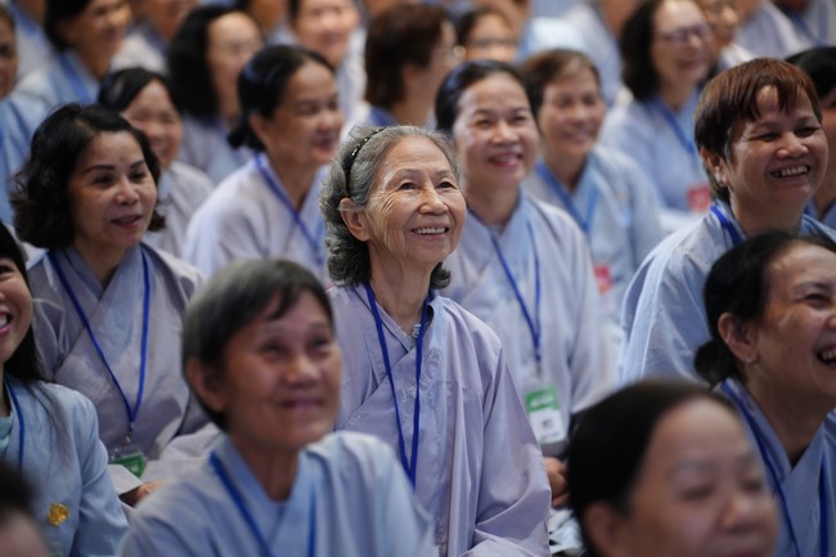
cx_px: 418
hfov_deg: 13.7
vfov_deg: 9.1
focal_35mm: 150
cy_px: 278
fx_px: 3482
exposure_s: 1/100
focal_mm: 150
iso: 1250
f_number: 2.8
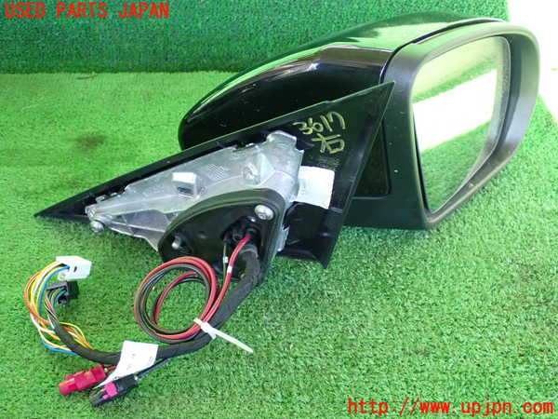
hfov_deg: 38.2
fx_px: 806
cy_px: 210
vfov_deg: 29.1
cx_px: 279
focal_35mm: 50
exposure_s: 1/125
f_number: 3.2
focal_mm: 9.01
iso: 640
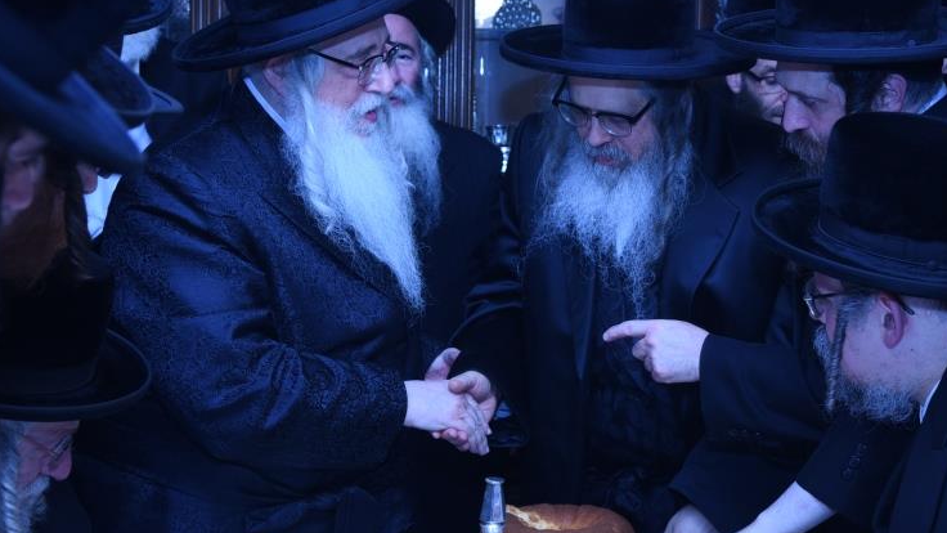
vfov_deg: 17.2
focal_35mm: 70
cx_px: 530
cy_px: 202
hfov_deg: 30.1
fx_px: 1758
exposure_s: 1/100
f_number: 5
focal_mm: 48
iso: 800
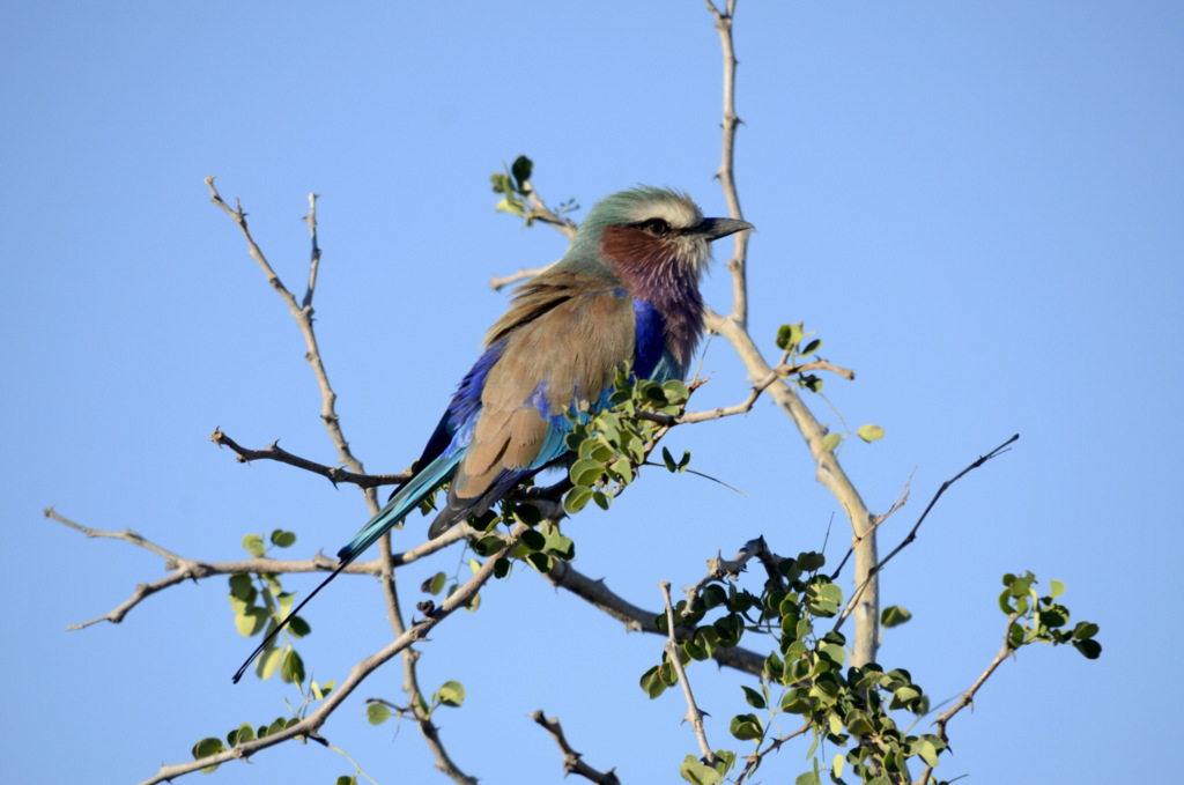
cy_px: 392
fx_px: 14774
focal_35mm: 450
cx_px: 592
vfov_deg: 3.0
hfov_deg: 4.6
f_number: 7.1
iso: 125
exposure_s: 1/320
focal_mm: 300
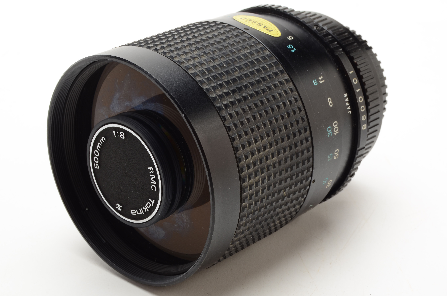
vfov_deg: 17.4
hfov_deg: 26.0
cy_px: 148
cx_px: 224
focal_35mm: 78
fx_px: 966
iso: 100
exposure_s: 1/160
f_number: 18
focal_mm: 52
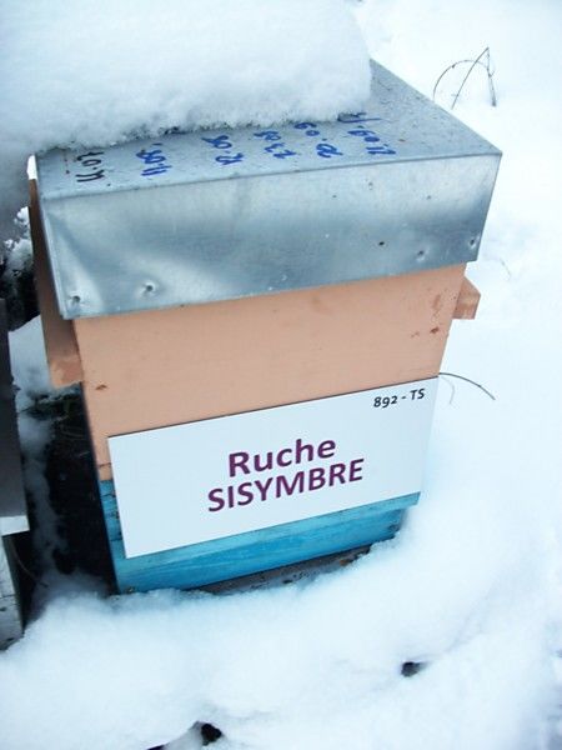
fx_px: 693
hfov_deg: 44.2
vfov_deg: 56.8
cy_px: 375
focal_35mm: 32
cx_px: 281
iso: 80
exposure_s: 1/60
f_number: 2.9
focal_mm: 5.7
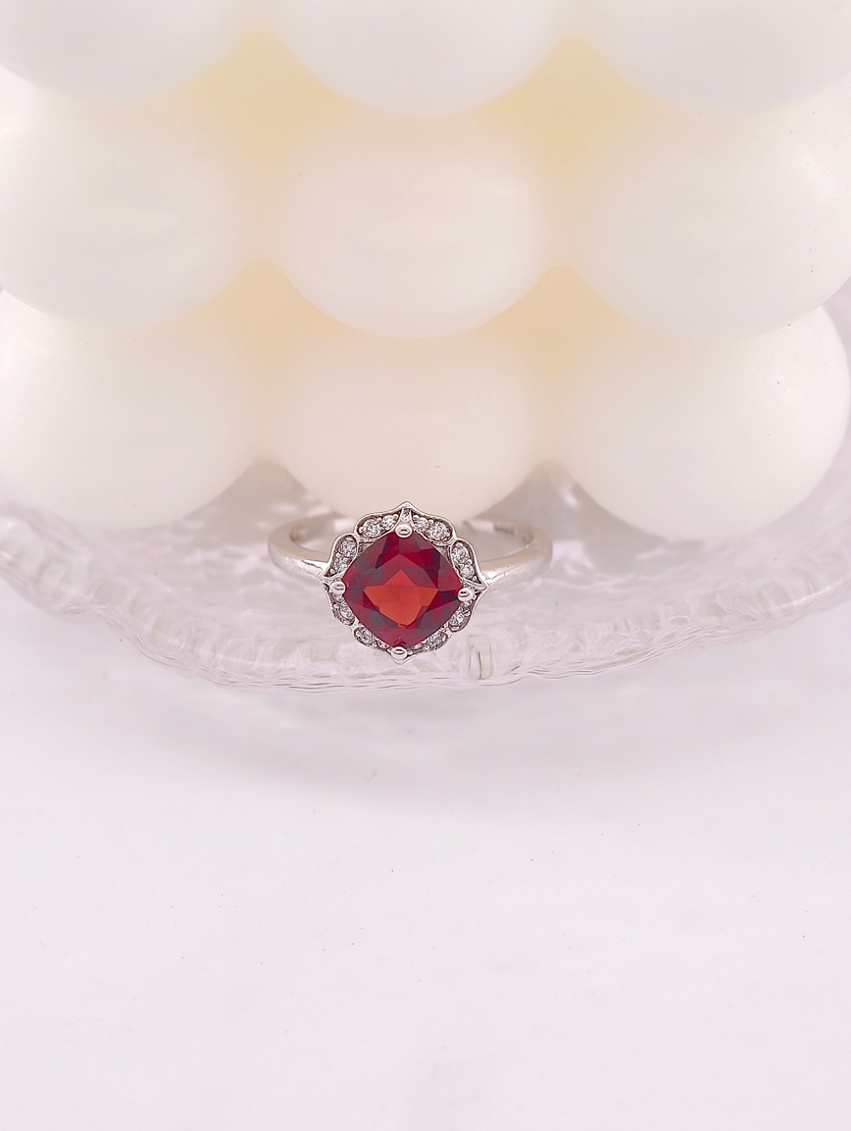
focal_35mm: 130
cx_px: 426
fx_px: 4251
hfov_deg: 11.4
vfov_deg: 15.1
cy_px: 566
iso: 125
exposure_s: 1/200
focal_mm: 22.48
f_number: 2.67
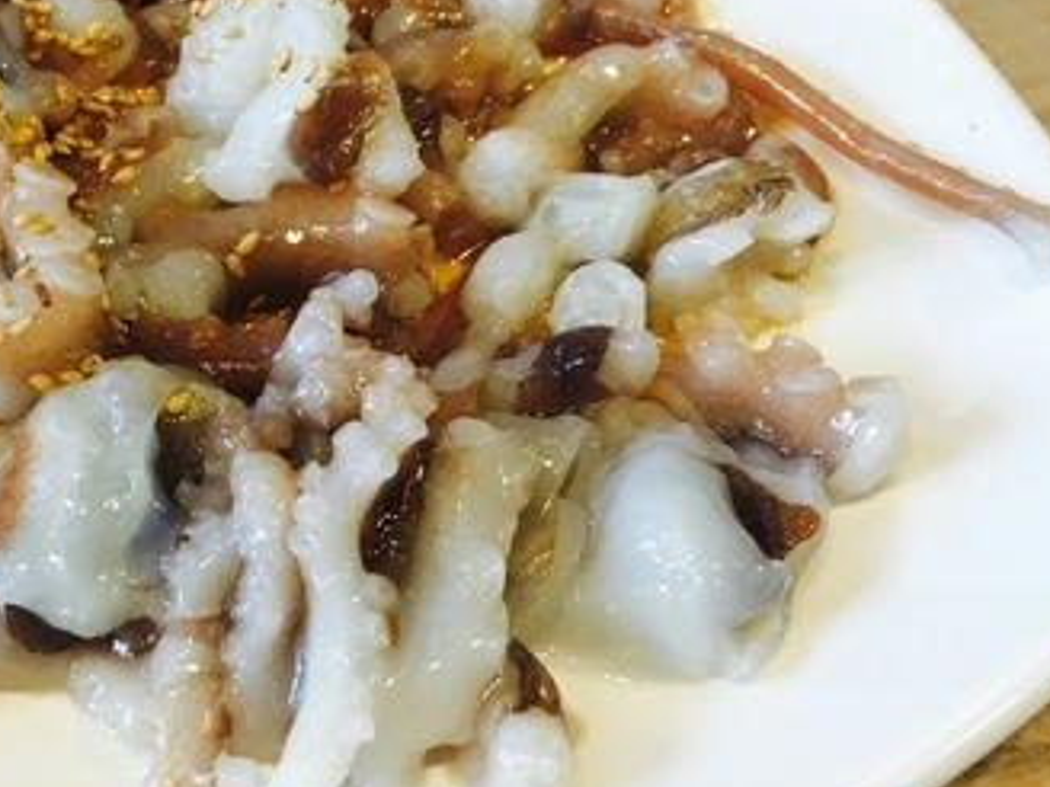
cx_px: 157
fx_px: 1608
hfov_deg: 34.6
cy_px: 298
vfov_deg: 27.4
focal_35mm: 53
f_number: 2.2
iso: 50
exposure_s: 1/30
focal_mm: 4.15
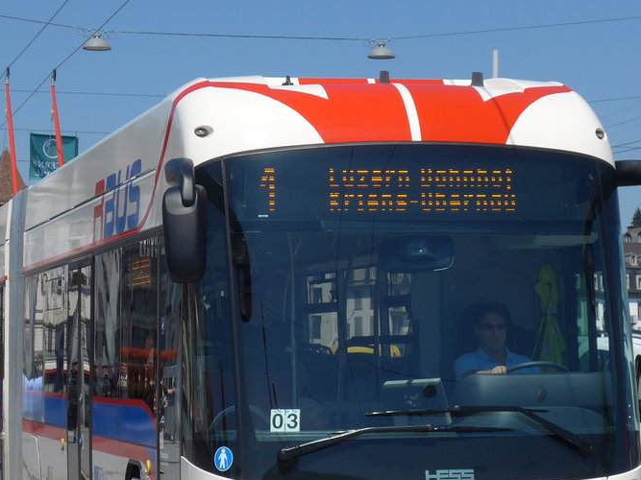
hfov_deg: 13.7
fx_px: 2666
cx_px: 341
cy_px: 318
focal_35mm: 144
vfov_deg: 10.3
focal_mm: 16
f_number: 4.4
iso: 80
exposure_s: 1/1000
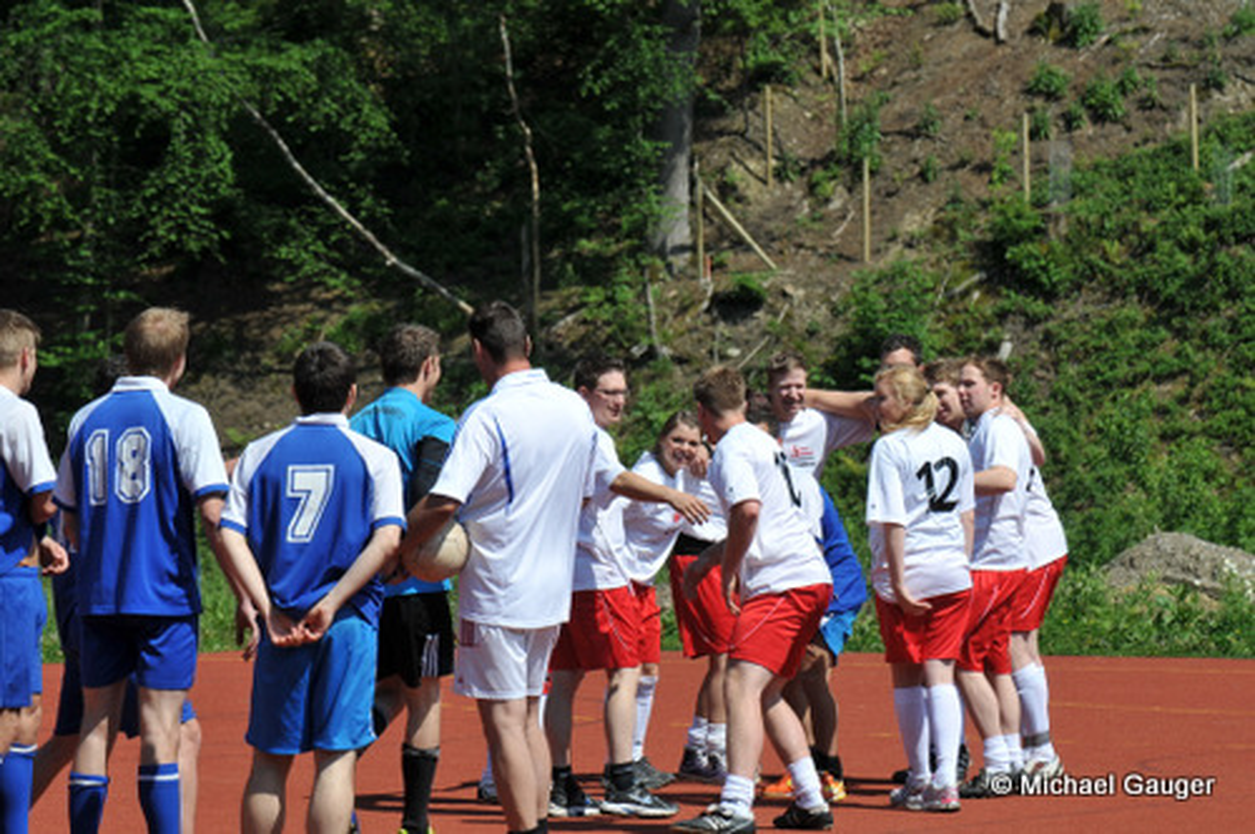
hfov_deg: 9.8
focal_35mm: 210
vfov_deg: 6.5
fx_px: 7311
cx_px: 628
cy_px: 417
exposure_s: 1/640
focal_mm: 140
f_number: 8
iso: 200
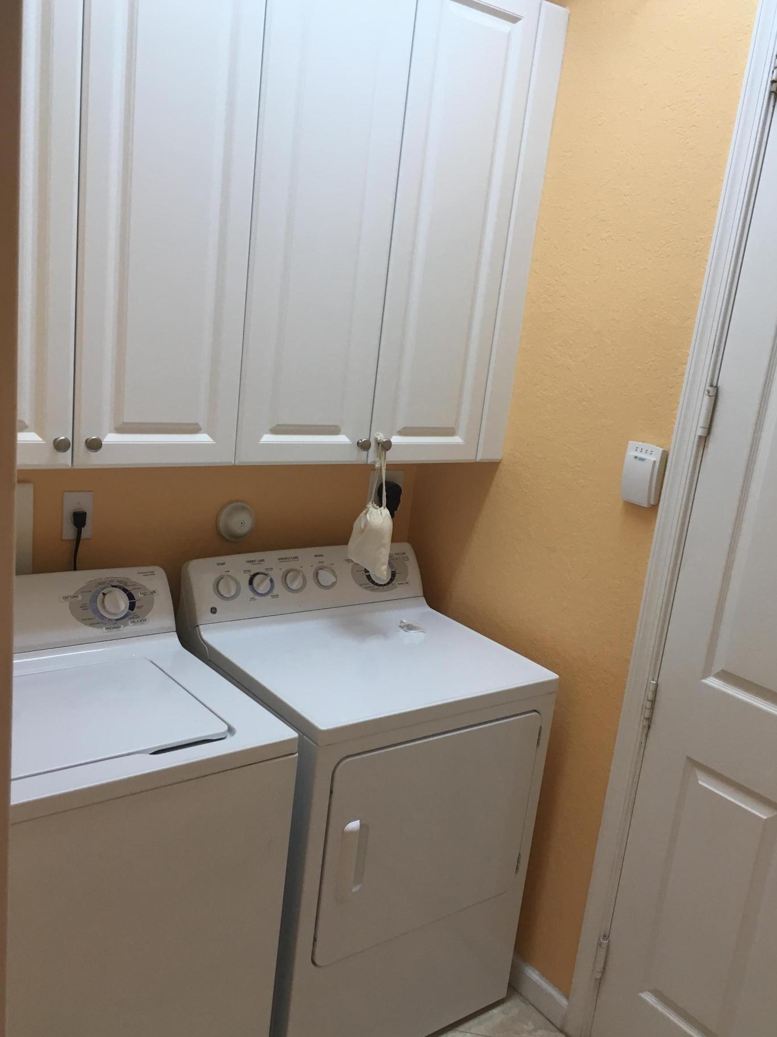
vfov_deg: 56.8
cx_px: 423
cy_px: 541
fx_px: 958
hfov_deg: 44.1
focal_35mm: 32
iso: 25
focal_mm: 4.15
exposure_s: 1/30
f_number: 2.2
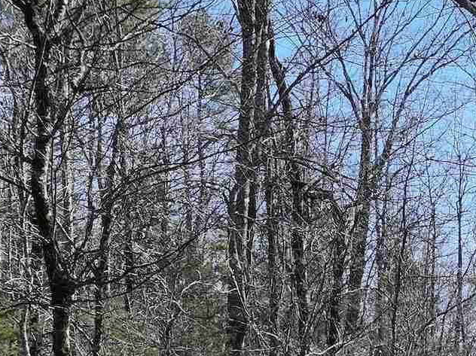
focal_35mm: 95
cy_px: 569
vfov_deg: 14.3
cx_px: 569
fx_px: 1305
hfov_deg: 19.5
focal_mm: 12.29
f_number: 2.8
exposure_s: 1/2000
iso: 220
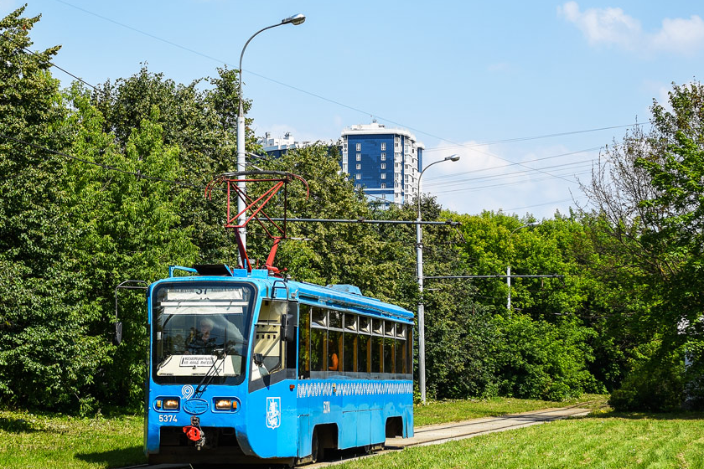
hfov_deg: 22.5
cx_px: 236
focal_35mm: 90
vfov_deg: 15.2
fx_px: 1760
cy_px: 204
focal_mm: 42
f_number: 5.6
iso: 100
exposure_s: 1/640
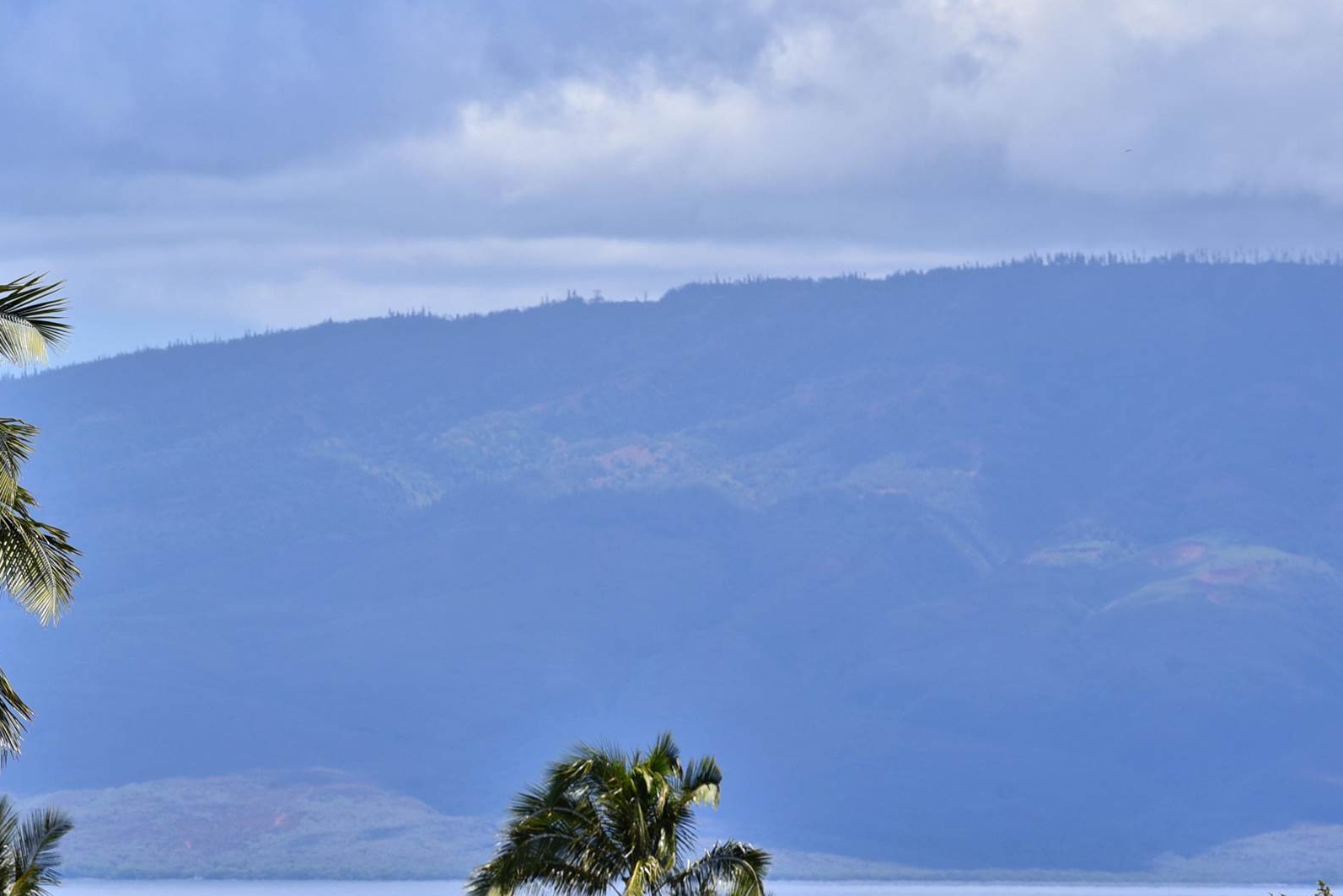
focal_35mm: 376
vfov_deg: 3.7
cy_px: 673
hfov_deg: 5.5
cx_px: 62
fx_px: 14030
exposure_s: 1/200
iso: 80
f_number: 11
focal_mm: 195
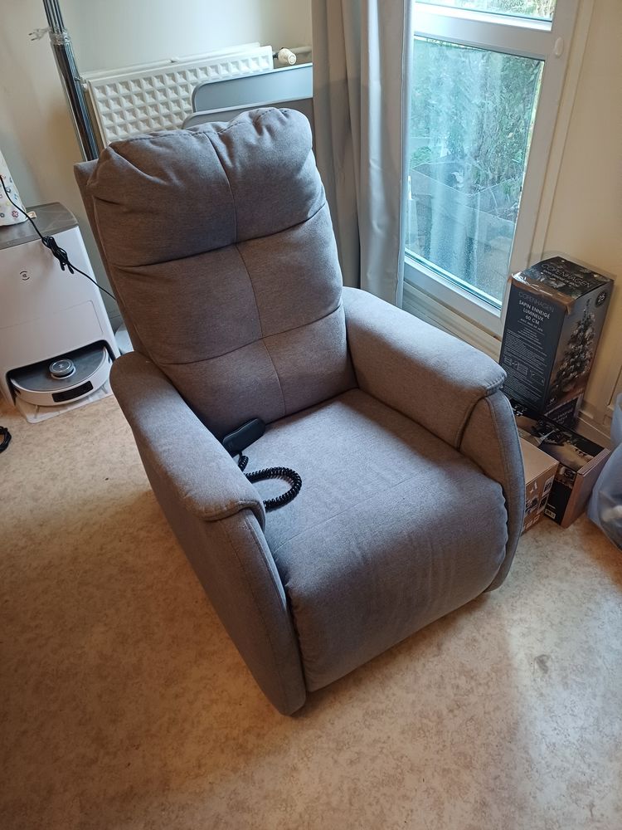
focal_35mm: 25
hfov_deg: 54.9
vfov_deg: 69.4
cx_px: 311
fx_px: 599
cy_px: 415
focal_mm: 4.65
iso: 400
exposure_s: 1/33
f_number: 1.8
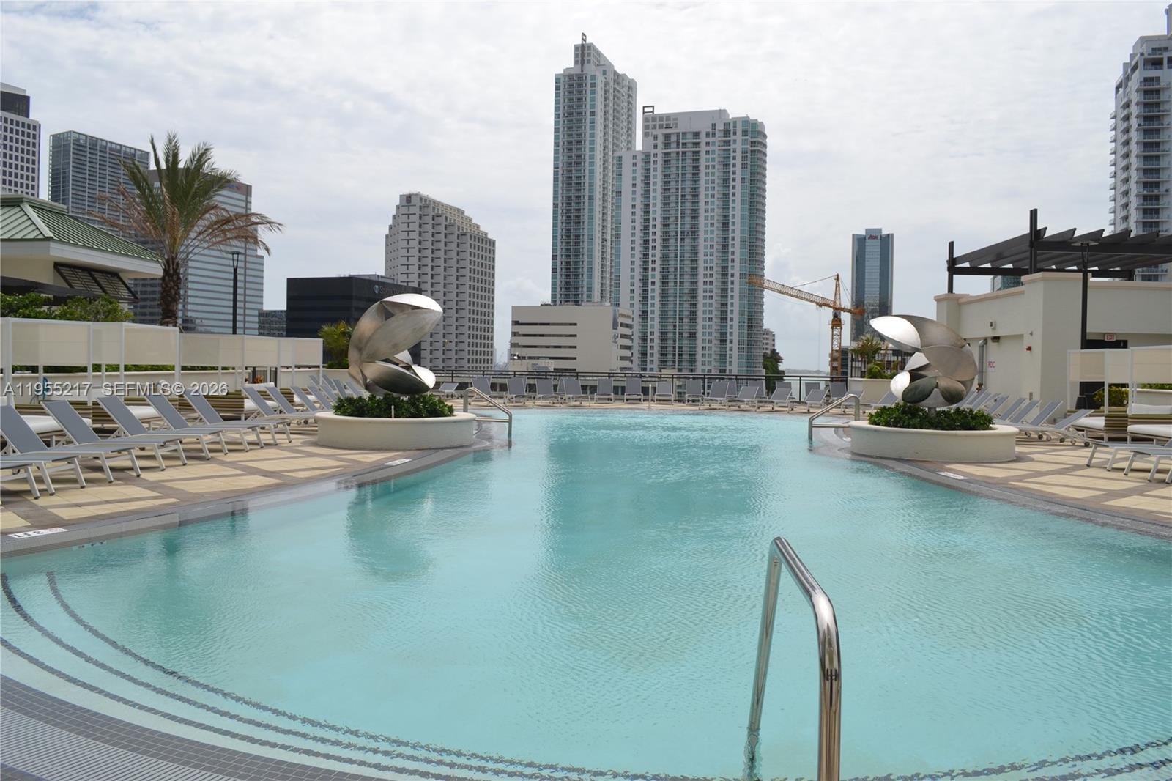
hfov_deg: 67.4
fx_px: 879
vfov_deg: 47.9
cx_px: 586
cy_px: 390
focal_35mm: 27
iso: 100
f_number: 9
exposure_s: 1/320
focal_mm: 18
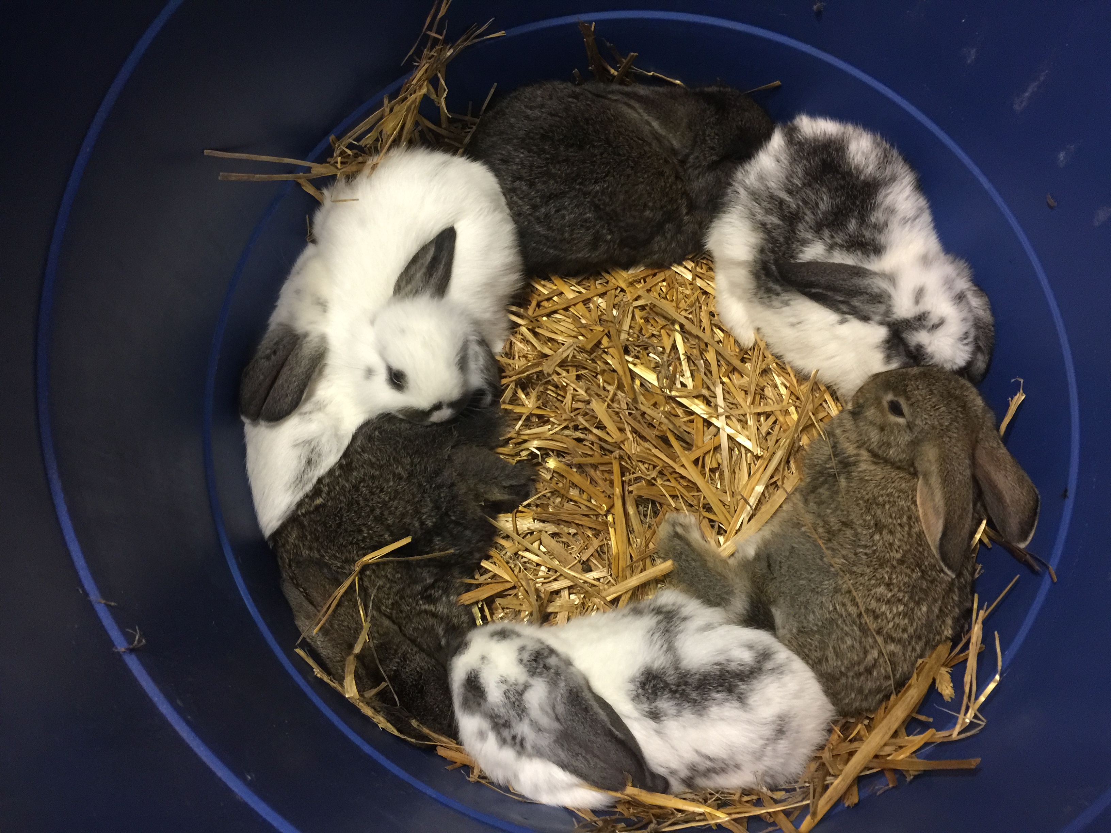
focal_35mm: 29
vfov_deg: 48.2
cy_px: 416
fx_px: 931
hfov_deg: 61.7
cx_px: 556
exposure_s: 1/15
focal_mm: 4.15
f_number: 2.2
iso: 125
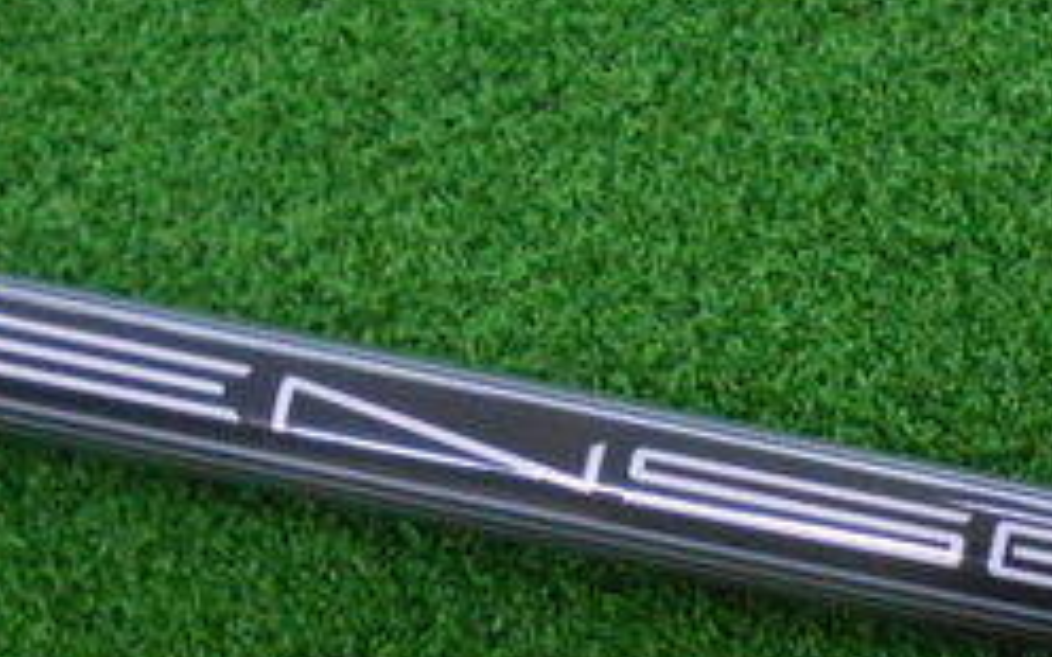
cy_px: 517
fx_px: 2036
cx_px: 891
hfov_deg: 28.2
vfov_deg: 18.2
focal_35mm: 71
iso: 800
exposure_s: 1/100
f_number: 3.2
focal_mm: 4.6
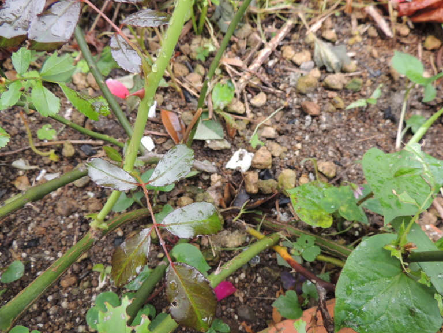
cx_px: 226
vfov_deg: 54.9
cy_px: 171
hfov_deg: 69.4
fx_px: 320
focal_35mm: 25
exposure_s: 1/160
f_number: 3
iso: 100
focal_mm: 4.3
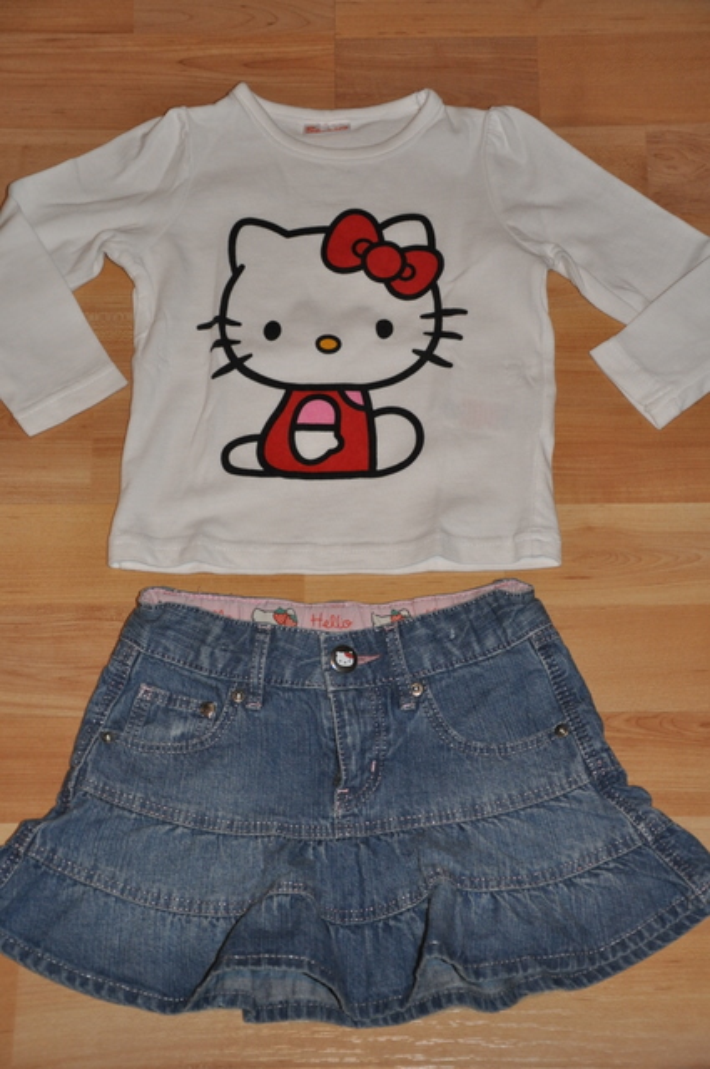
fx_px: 2225
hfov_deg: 18.1
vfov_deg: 27.0
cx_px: 355
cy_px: 534
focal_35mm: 75
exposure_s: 1/60
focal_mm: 50
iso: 800
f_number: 5
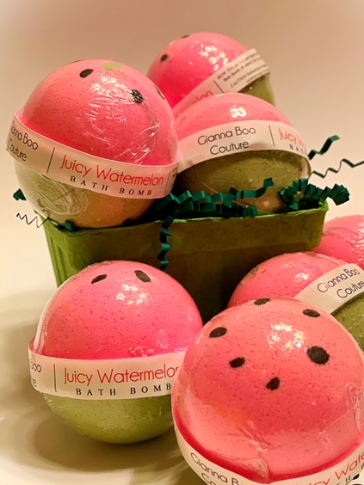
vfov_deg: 32.7
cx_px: 201
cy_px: 261
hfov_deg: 24.8
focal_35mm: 59
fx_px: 827
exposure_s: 1/40
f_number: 2
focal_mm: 6
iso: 200
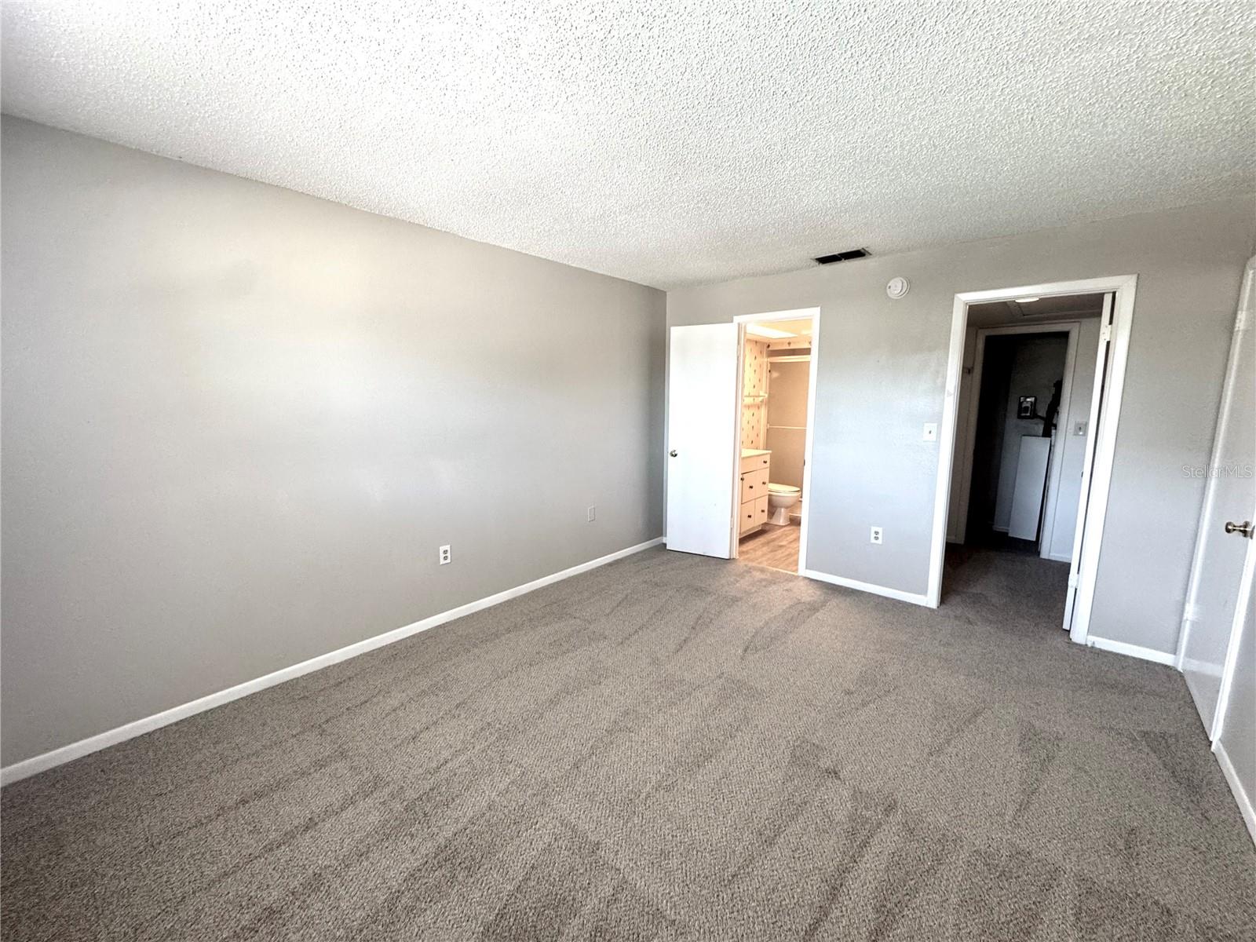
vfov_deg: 85.7
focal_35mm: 14
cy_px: 471
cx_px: 628
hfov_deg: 102.1
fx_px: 508
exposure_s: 1/60
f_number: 2.2
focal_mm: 2.22
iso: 200
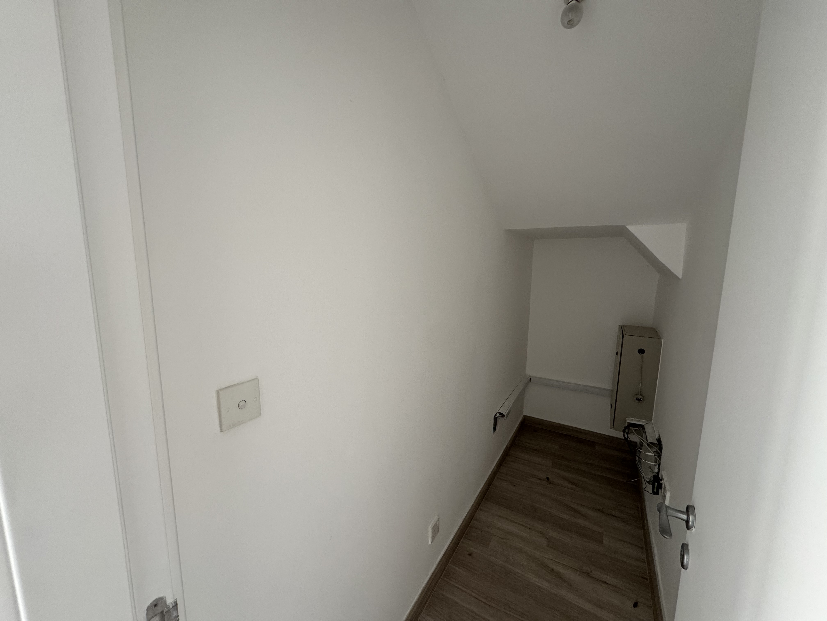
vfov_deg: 85.7
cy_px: 310
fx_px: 334
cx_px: 414
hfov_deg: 102.1
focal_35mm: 14
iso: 200
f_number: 2.2
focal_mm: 2.22
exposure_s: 1/99
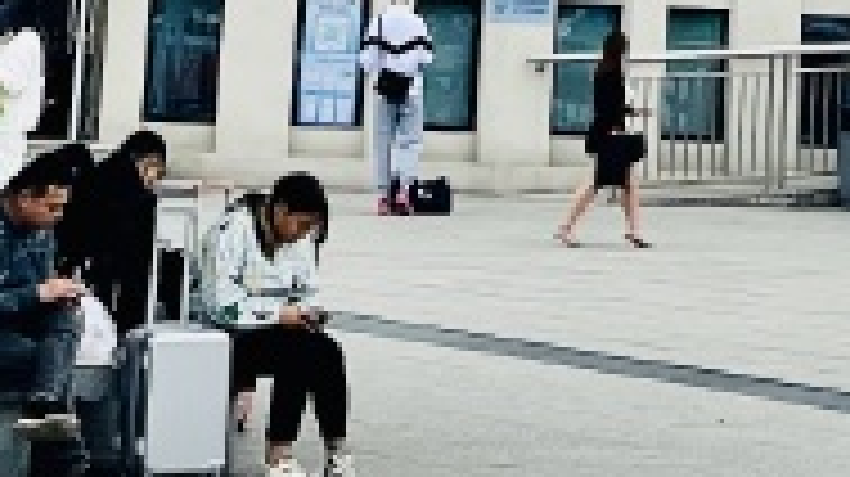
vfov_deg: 6.1
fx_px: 4054
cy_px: -1080
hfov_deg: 11.9
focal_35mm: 180
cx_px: 639
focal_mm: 5.1
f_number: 1.6
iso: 32
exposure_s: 1/4202
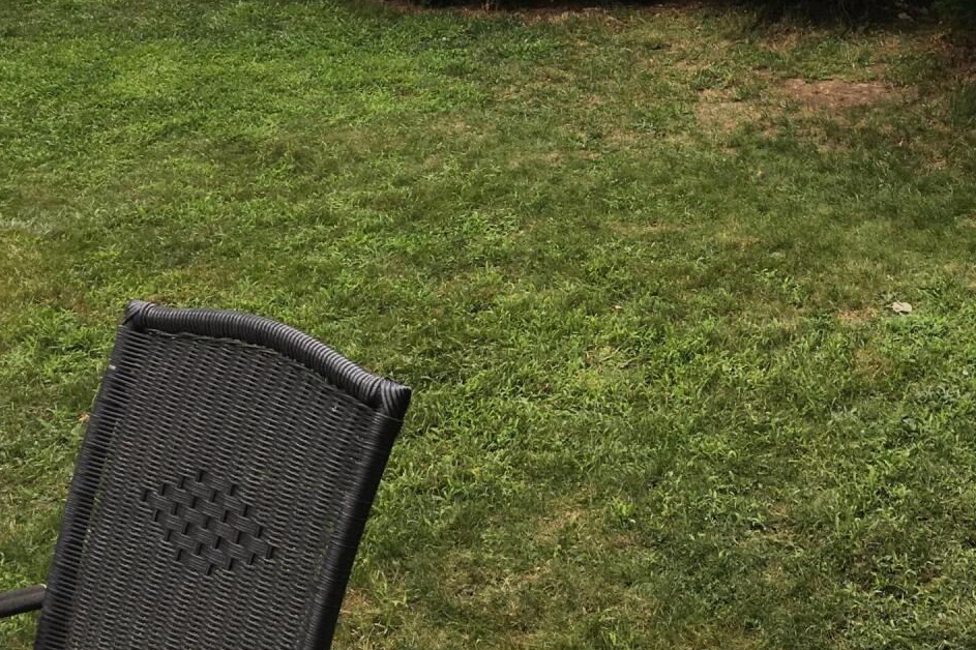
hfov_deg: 31.2
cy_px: -371
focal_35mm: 64
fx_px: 1734
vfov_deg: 18.4
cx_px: 651
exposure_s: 1/120
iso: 25
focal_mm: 4.15
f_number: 2.2
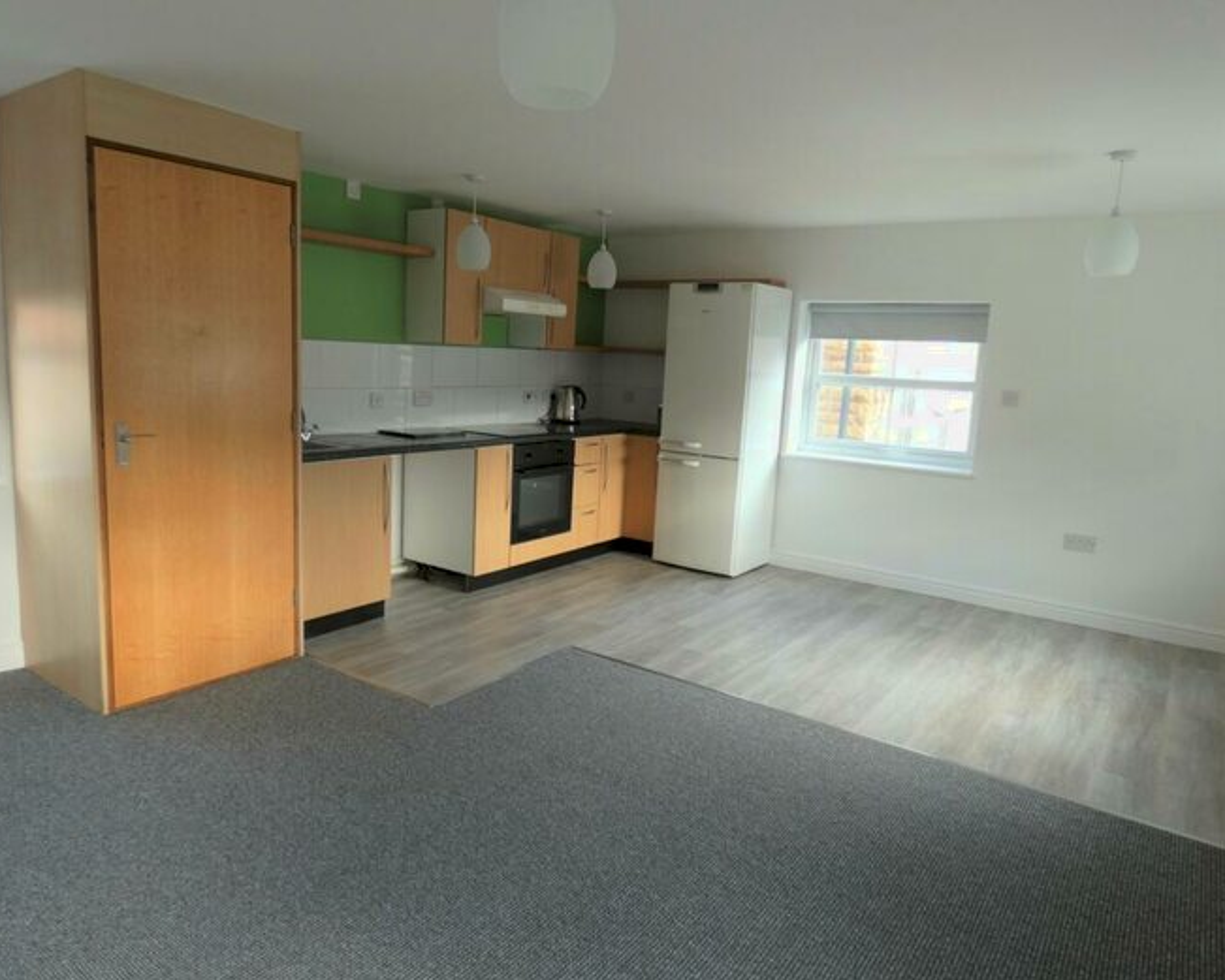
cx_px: 578
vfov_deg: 65.5
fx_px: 761
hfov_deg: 77.6
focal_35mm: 21
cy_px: 492
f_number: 2.8
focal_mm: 3.6
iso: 100
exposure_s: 1/60
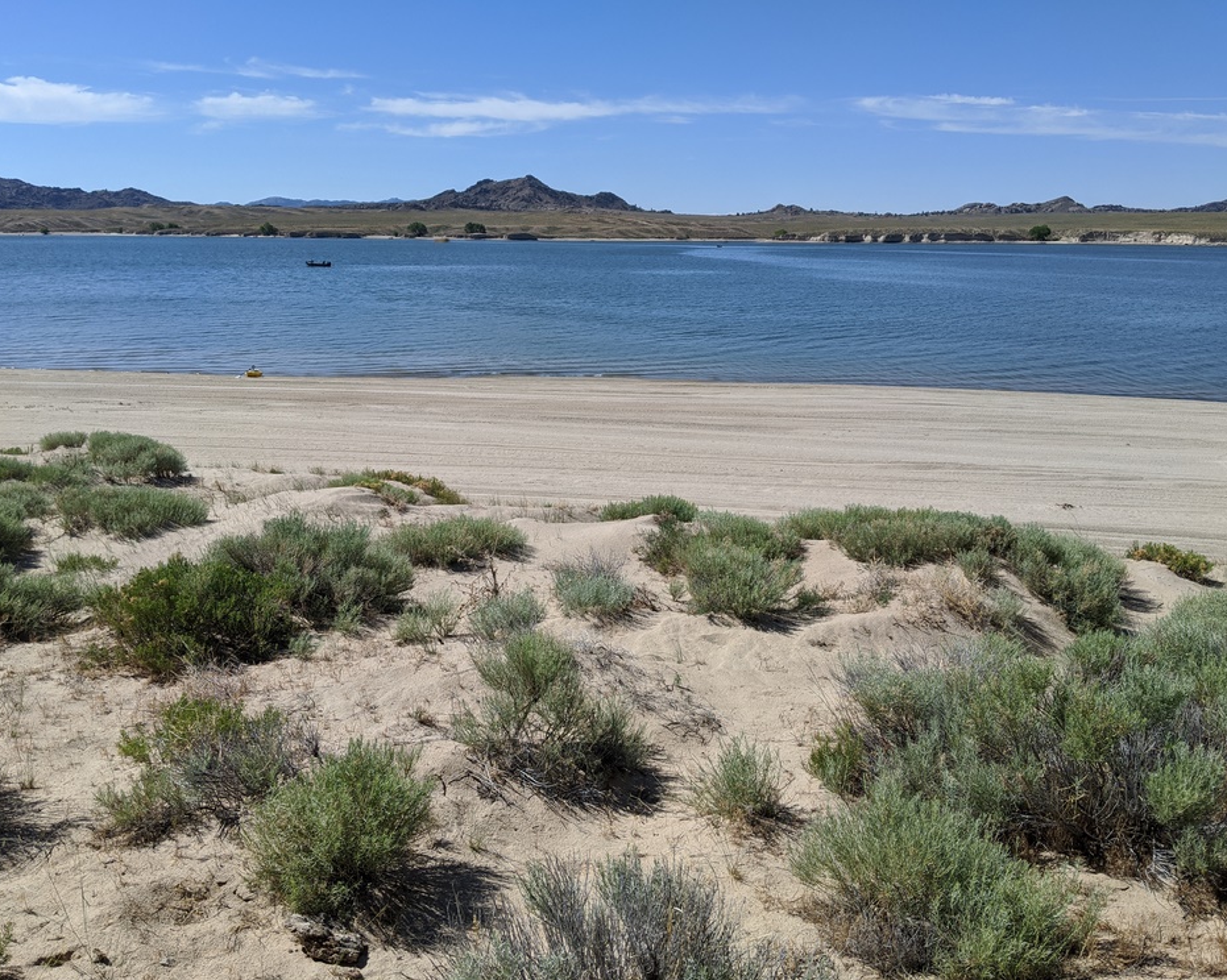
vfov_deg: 49.9
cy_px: 495
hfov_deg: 60.4
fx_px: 1053
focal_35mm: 29
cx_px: 644
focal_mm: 4.44
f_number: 1.8
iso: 69
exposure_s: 1/4695
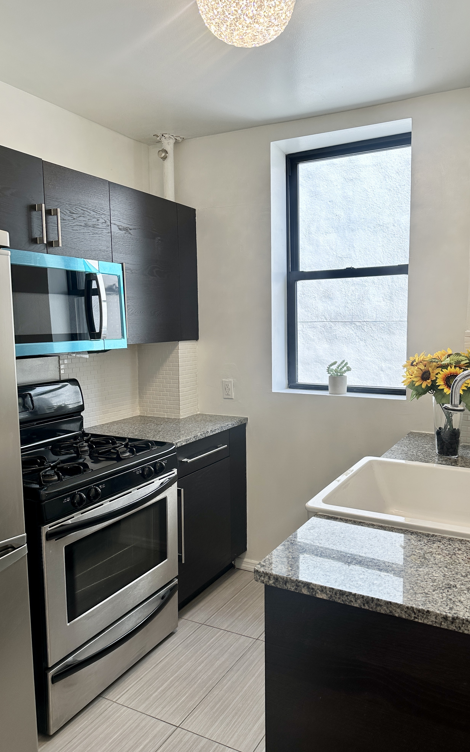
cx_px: 276
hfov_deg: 47.4
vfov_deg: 70.4
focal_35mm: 26
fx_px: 533
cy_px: 372
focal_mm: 6.86
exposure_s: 1/177
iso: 64
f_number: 1.78
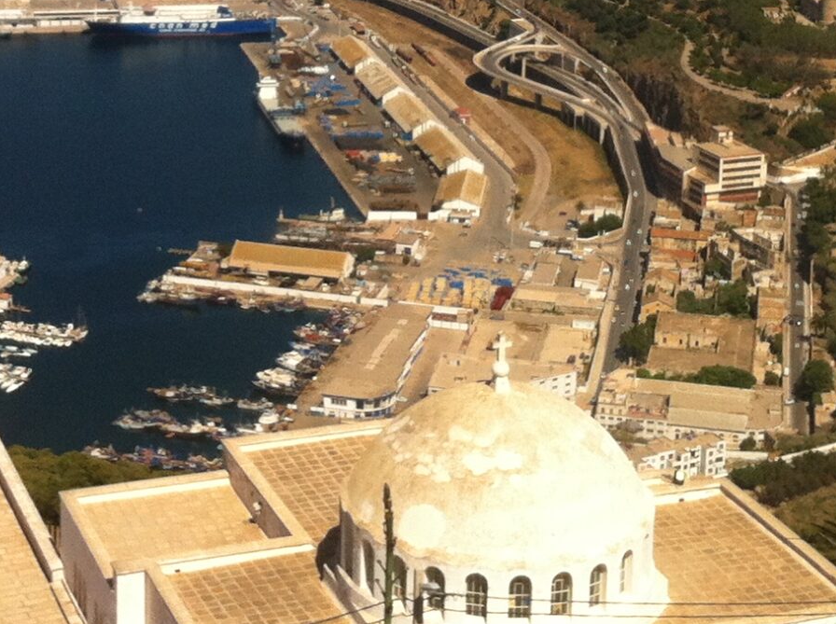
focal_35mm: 100
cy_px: -57
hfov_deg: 19.7
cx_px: 401
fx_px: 2411
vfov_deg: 14.4
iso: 80
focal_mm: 3.85
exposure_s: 1/2514
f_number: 2.8
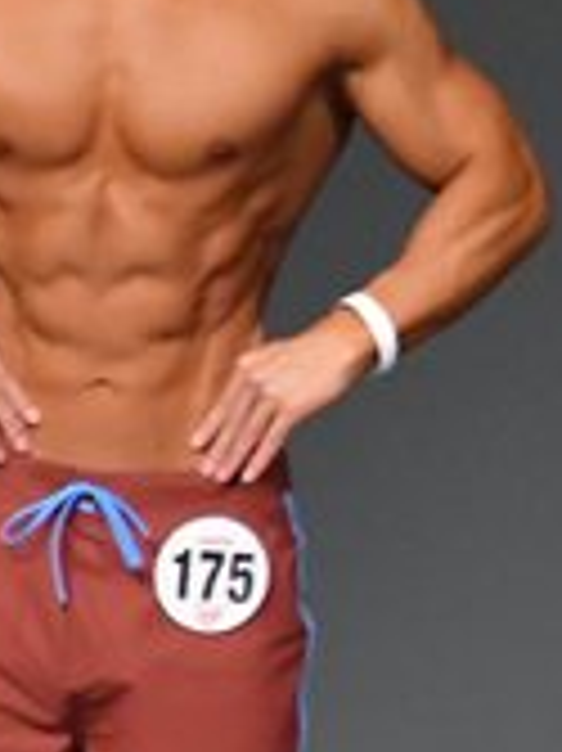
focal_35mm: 1677
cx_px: 883
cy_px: 414
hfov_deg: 0.9
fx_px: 36349
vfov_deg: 1.2
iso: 5000
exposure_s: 1/400
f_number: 5.6
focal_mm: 250
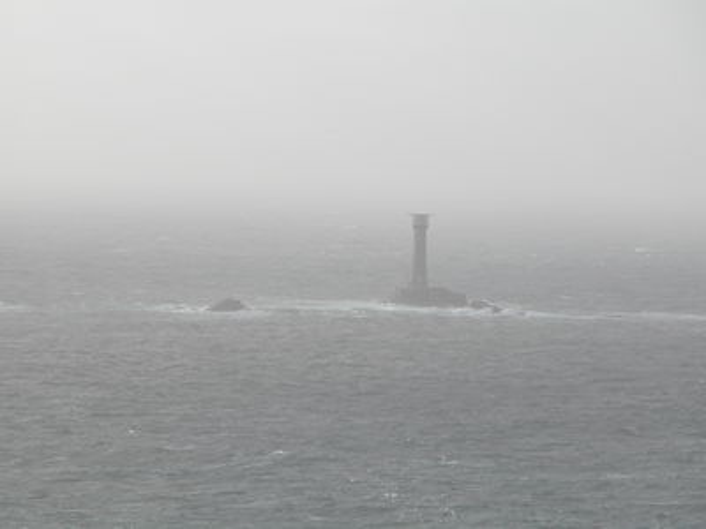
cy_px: 264
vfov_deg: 5.3
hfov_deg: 7.1
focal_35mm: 280
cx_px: 353
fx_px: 5711
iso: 100
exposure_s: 1/359
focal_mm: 71.2
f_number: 7.4
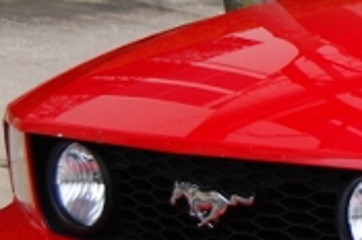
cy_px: 87
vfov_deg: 5.8
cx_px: 745
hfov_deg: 8.3
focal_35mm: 234
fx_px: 2349
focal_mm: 34
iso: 100
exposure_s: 1/125
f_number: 5.6
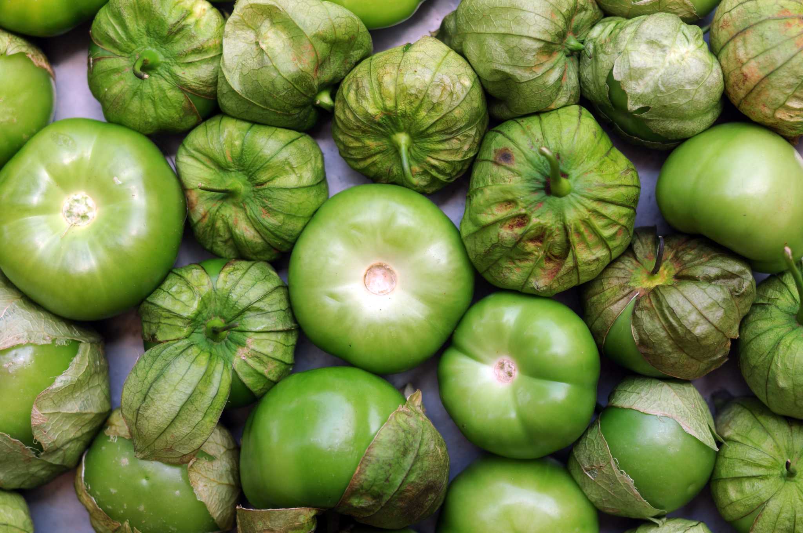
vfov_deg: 18.1
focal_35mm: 75
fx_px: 1671
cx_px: 402
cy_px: 266
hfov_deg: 27.0
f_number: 2.8
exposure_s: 1/400
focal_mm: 50
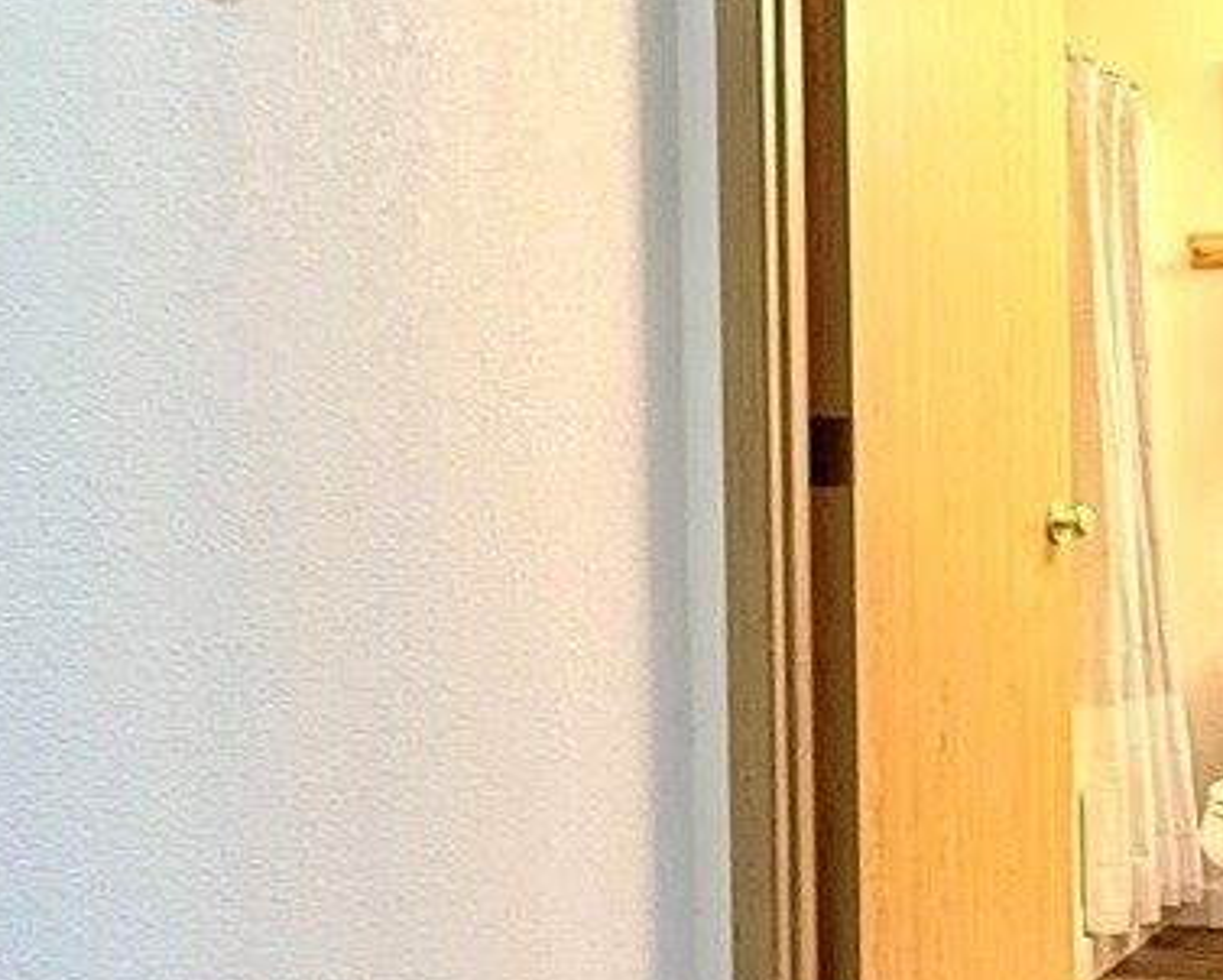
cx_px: 1152
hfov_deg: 30.7
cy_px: 529
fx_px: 2100
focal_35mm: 58
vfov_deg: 26.2
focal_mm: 2.22
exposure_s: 1/60
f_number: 2.2
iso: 320
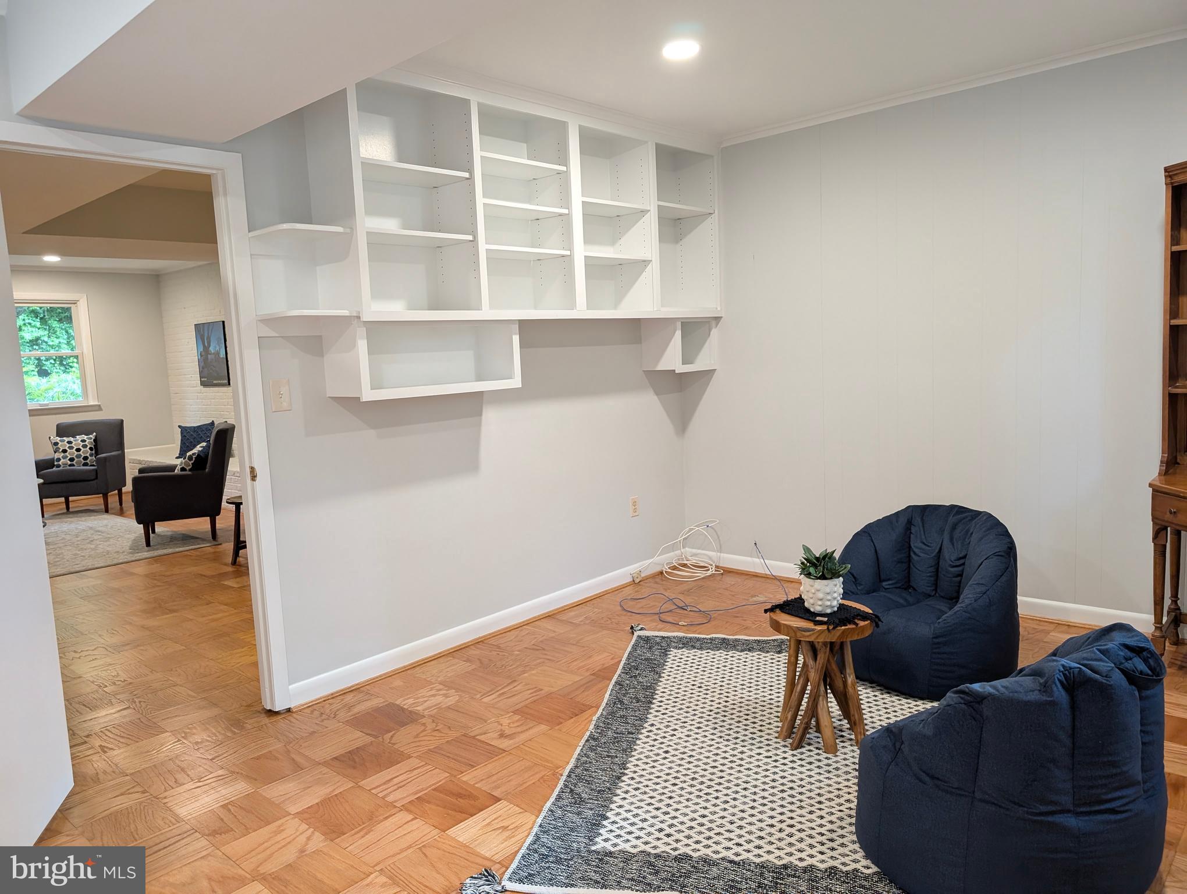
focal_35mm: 24
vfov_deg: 56.9
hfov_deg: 71.5
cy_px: 447
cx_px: 594
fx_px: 824
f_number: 1.68
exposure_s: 1/74.5
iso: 258
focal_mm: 6.9
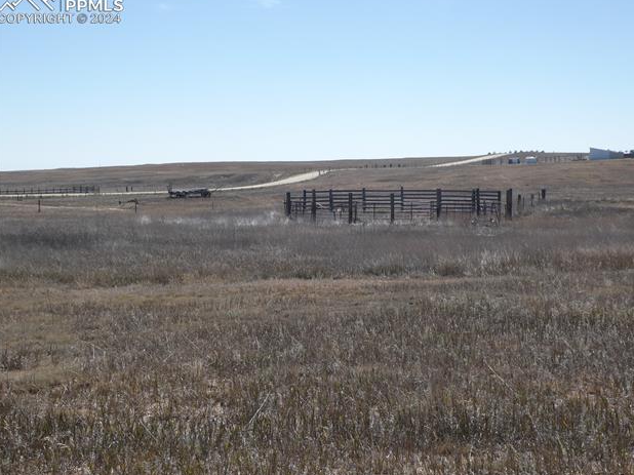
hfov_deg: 32.7
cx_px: 323
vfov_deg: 24.8
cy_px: 233
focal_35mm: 59
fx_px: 1080
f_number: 4.2
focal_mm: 10.3
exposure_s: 1/800
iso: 80
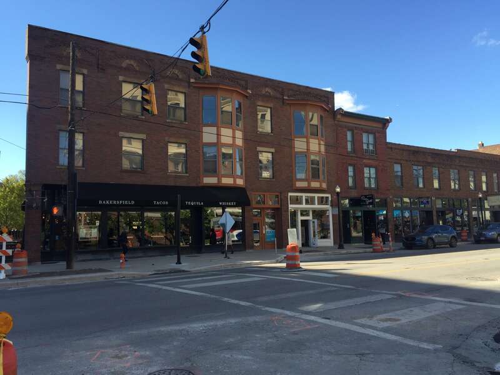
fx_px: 419
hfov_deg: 61.7
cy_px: 188
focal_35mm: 29
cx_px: 250
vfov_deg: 48.2
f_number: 2.2
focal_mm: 4.15
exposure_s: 1/732
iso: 32
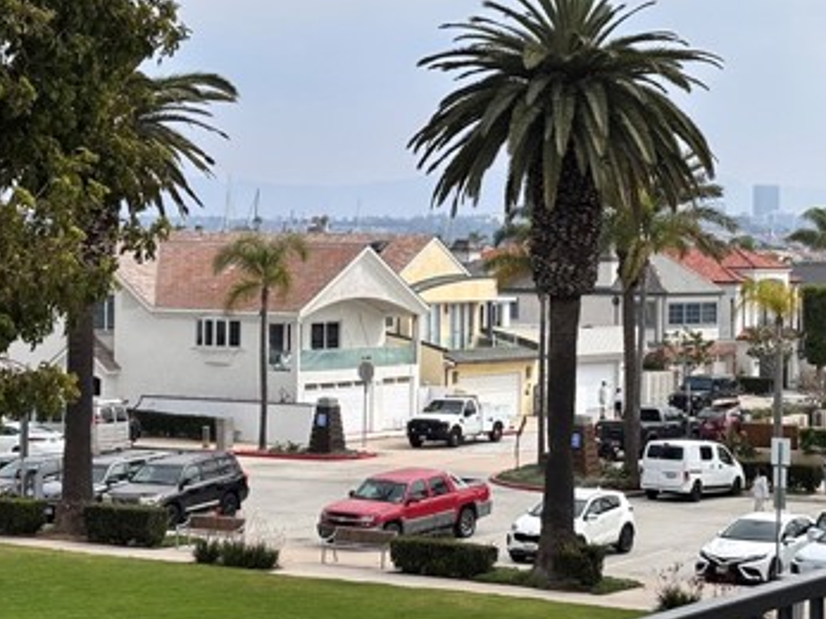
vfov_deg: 15.4
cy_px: 264
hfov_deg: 20.4
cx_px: 547
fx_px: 2290
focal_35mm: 96
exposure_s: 1/4425
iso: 32
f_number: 1.6
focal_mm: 5.96
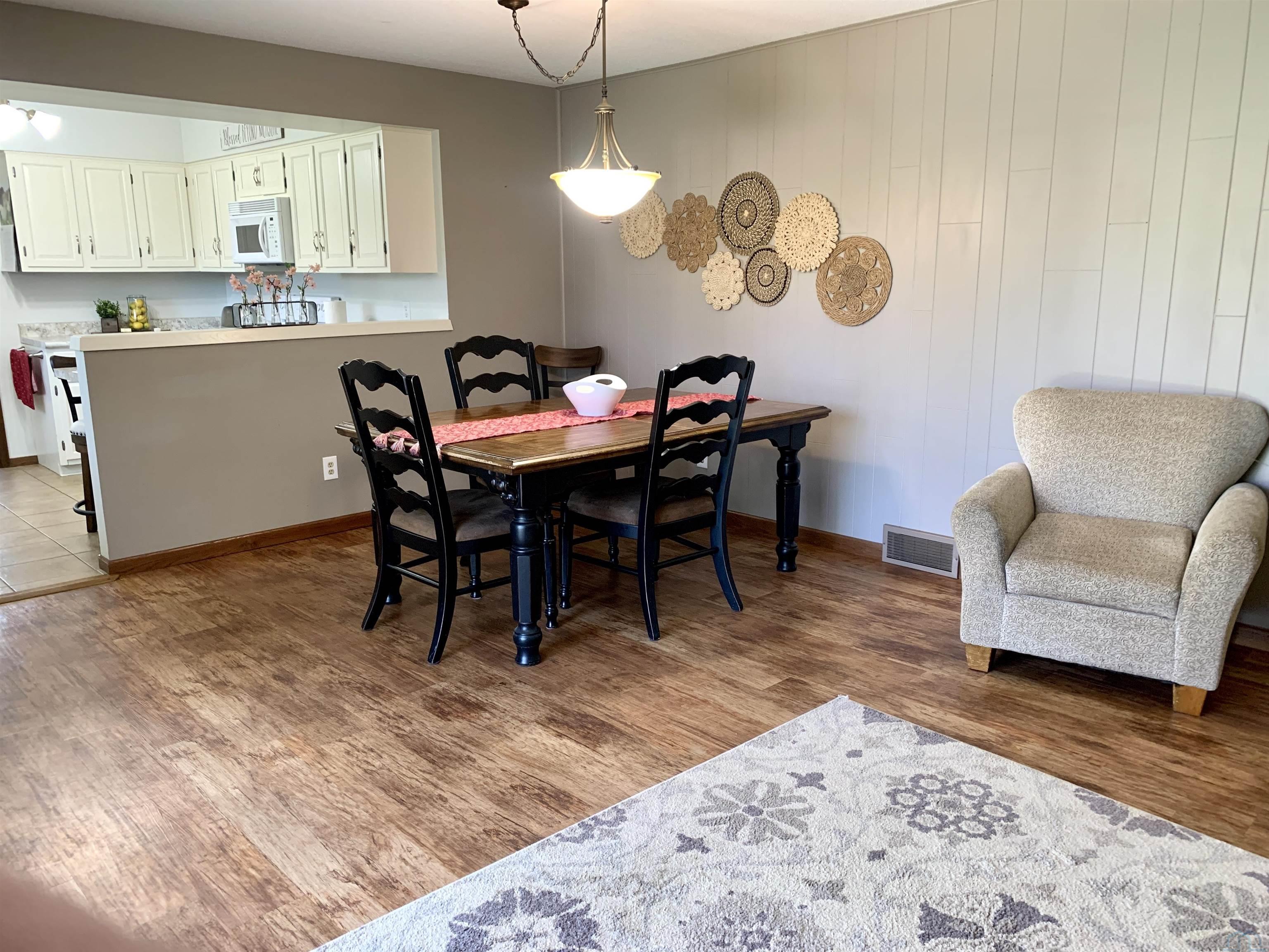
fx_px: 953
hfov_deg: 67.3
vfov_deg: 53.1
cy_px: 476
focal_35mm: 26
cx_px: 634
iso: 125
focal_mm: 4.25
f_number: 1.8
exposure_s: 1/60
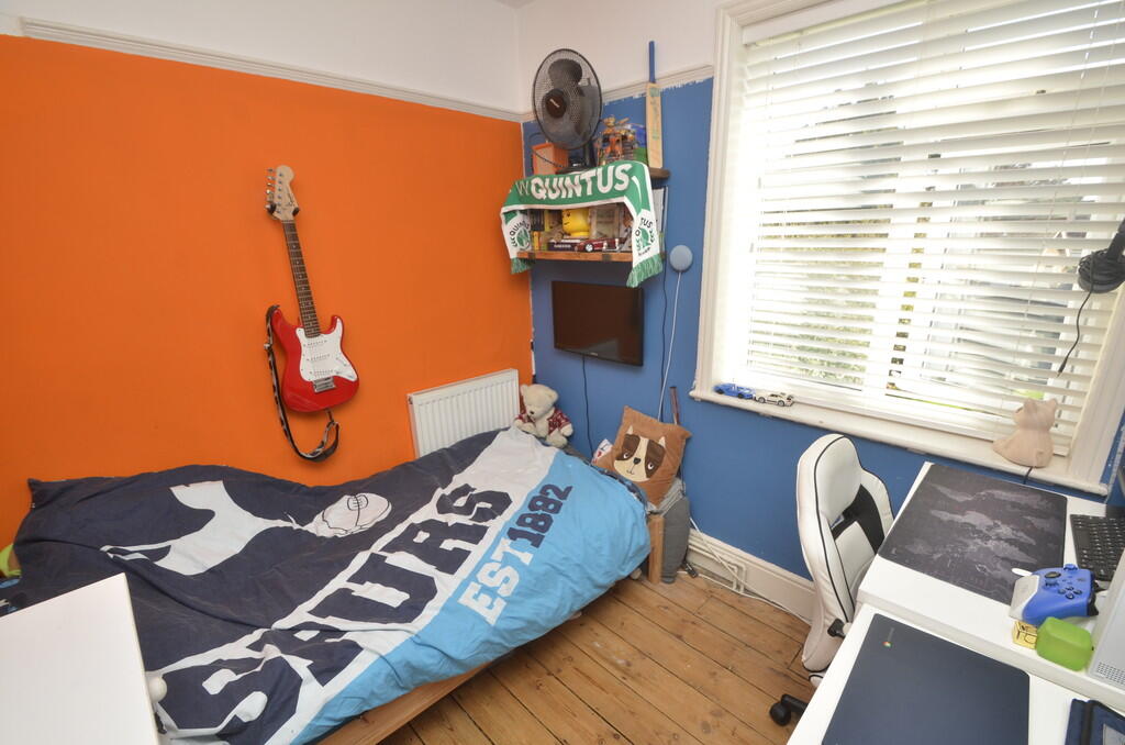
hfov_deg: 100.5
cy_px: 372
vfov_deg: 77.1
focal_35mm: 15
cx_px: 562
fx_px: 468
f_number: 7.1
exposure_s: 1/200
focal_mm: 10
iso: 360
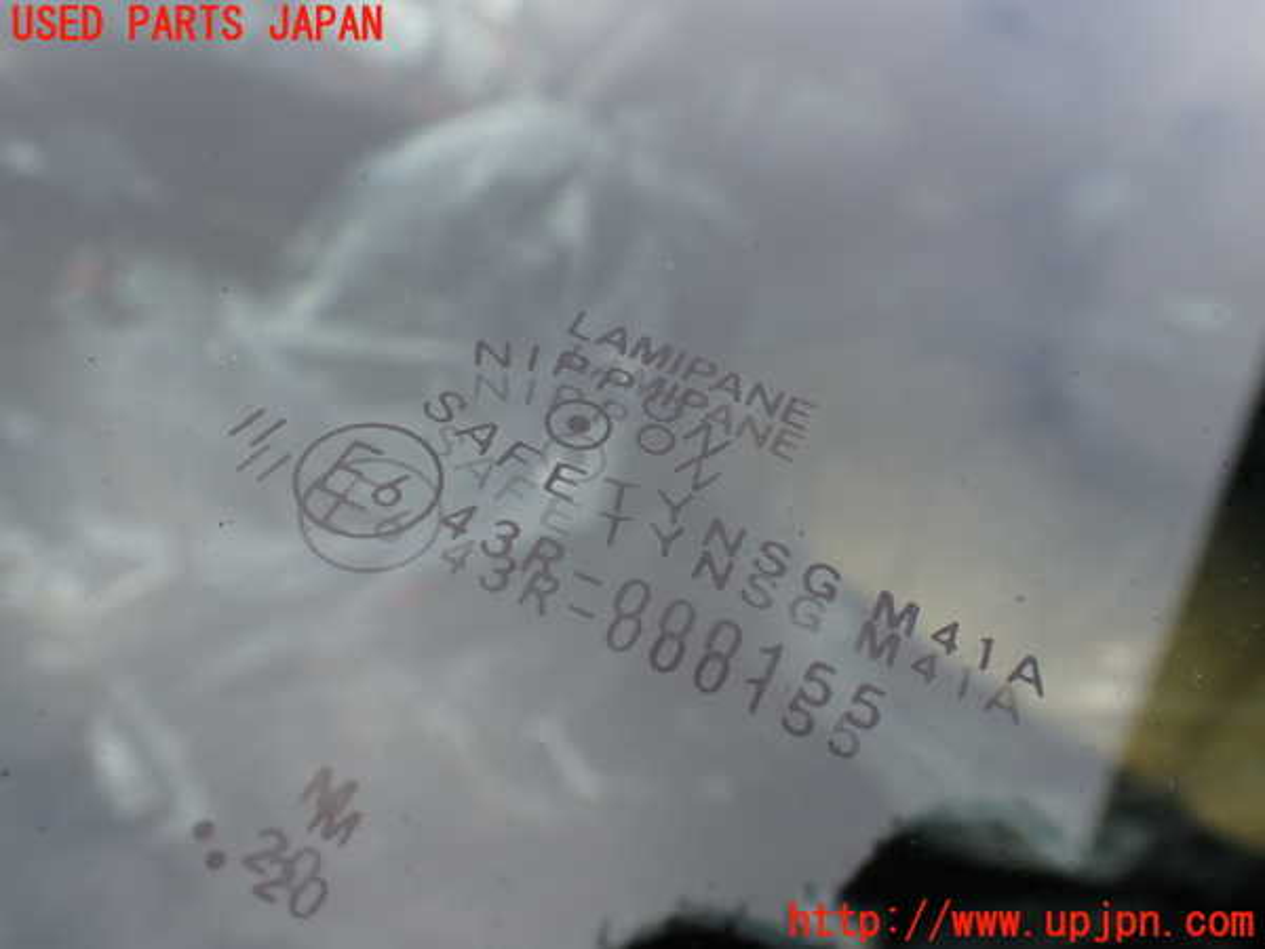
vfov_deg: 46.8
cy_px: 474
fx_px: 1096
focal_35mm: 30
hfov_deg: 60.0
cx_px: 632
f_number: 3.2
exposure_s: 1/500
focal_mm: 5.4
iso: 100
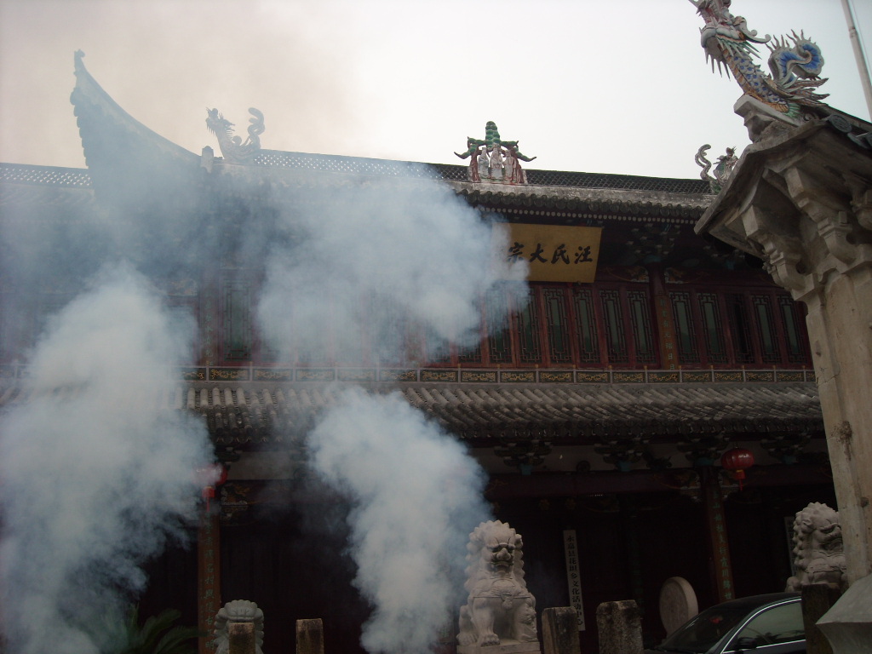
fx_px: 882
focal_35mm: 35
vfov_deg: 40.7
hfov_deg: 52.6
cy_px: 327
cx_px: 436
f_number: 2.8
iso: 64
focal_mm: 5.7
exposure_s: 1/91
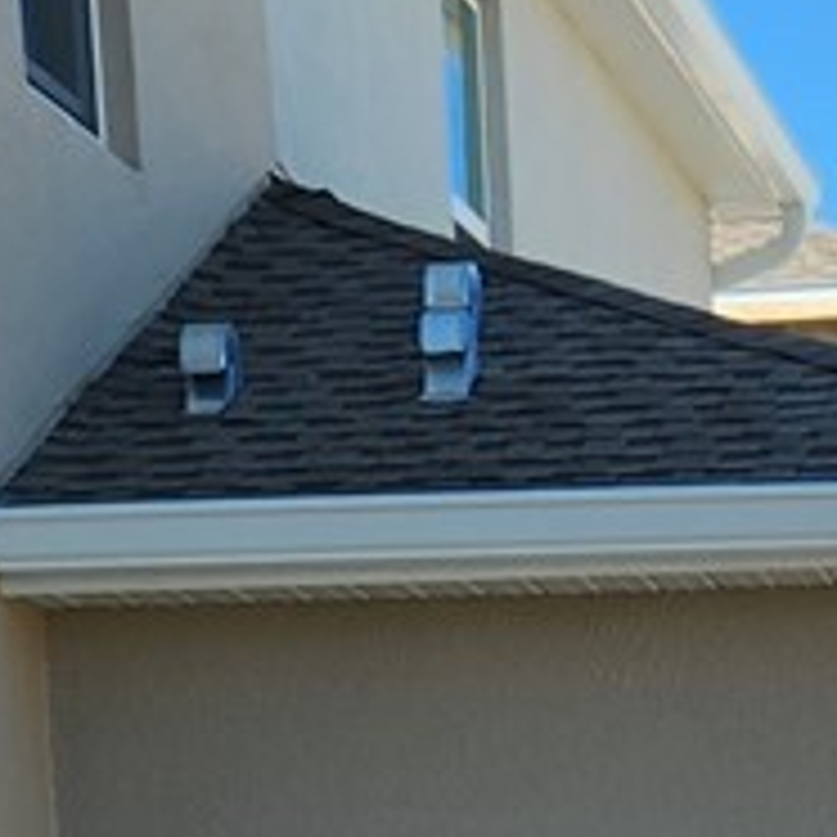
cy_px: 2642
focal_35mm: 175
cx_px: 1017
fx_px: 4787
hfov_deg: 9.8
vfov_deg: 8.2
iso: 20
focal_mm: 5.4
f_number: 1.8
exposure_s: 1/919
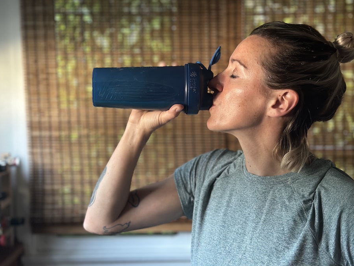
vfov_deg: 29.7
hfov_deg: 38.9
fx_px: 501
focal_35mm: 49
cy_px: 131
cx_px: 178
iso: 500
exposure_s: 1/40
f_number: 1.78
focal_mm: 6.86
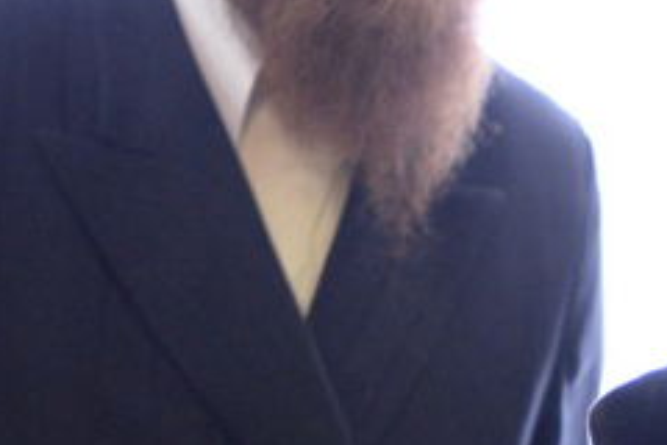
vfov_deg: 6.5
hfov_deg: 9.4
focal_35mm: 204
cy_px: 933
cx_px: 1351
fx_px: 3779
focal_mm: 35
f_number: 2.8
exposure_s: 1/60
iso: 1600
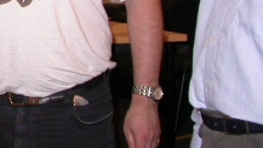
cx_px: -121
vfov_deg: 9.7
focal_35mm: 122
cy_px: -44
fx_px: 851
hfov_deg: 16.2
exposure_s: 1/60
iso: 200
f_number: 2.6
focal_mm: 7.85
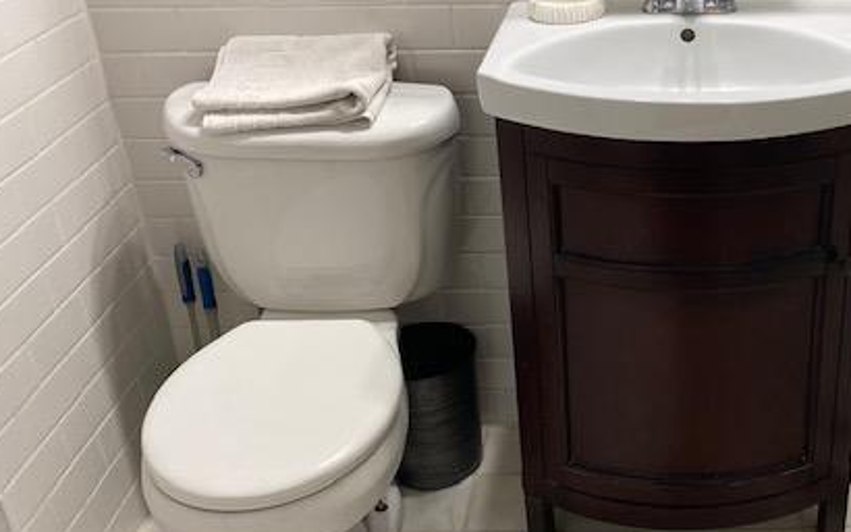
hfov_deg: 44.5
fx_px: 997
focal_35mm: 43
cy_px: 229
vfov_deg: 29.8
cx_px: 652
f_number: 1.8
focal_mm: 4.25
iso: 125
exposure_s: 1/60
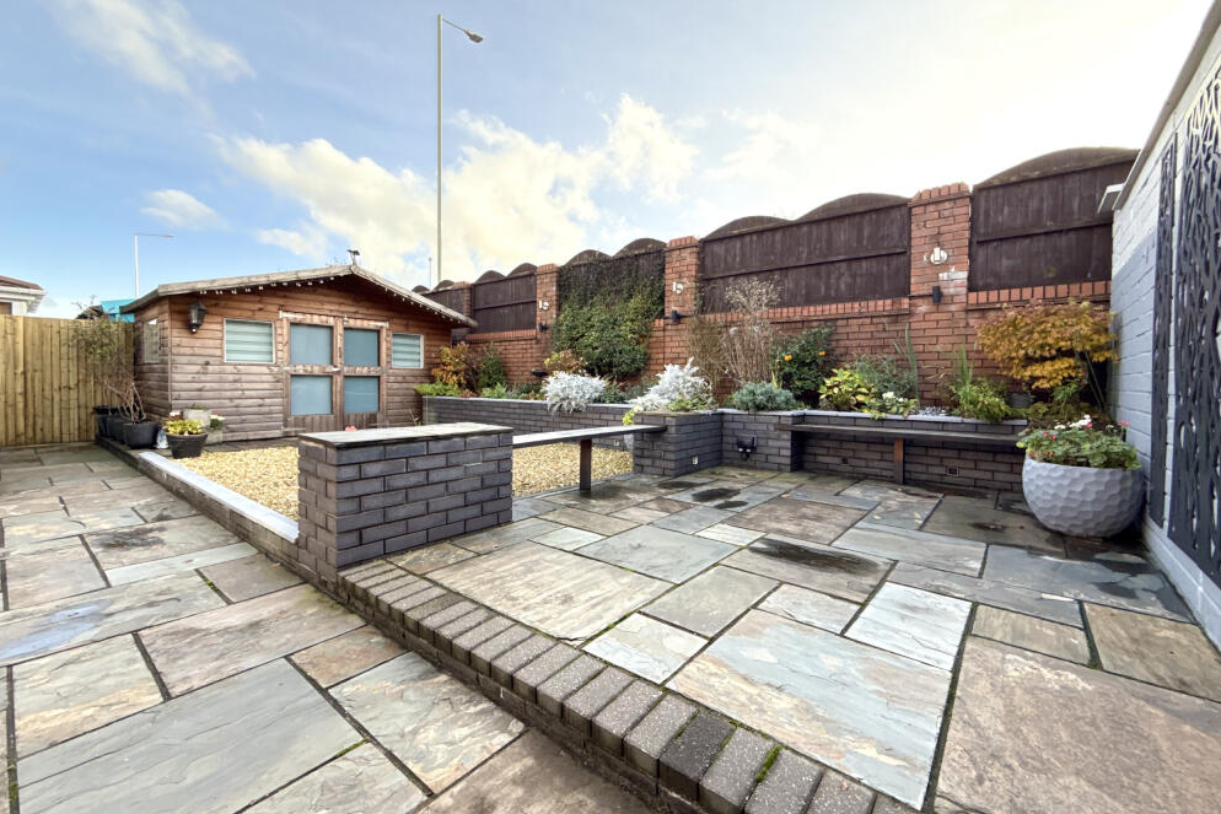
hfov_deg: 100.4
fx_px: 509
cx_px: 601
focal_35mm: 15
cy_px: 393
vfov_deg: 77.3
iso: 64
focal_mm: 2.22
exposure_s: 1/214
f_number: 2.2
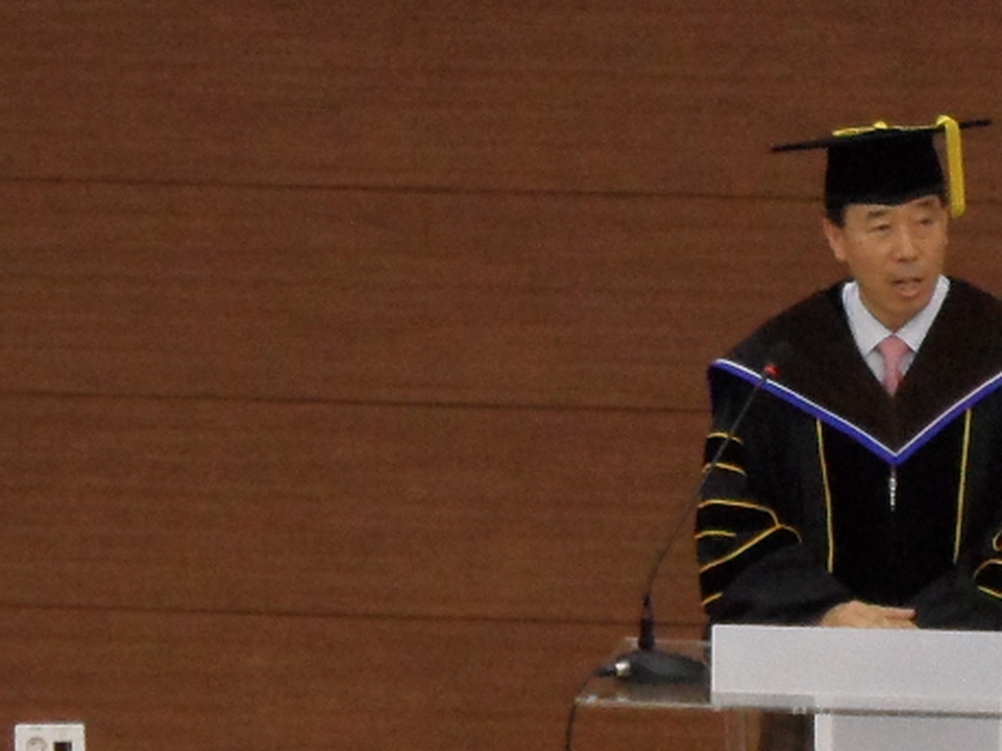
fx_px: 7729
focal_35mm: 267
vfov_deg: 5.6
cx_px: 978
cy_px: -11
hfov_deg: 7.4
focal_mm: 10.3
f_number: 4
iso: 320
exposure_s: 1/45
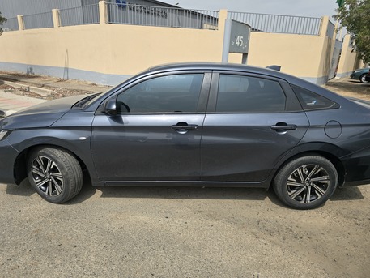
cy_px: 139
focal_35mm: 23
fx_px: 246
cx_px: 185
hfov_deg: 73.9
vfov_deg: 58.9
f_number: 1.7
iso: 12
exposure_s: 1/981
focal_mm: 6.3
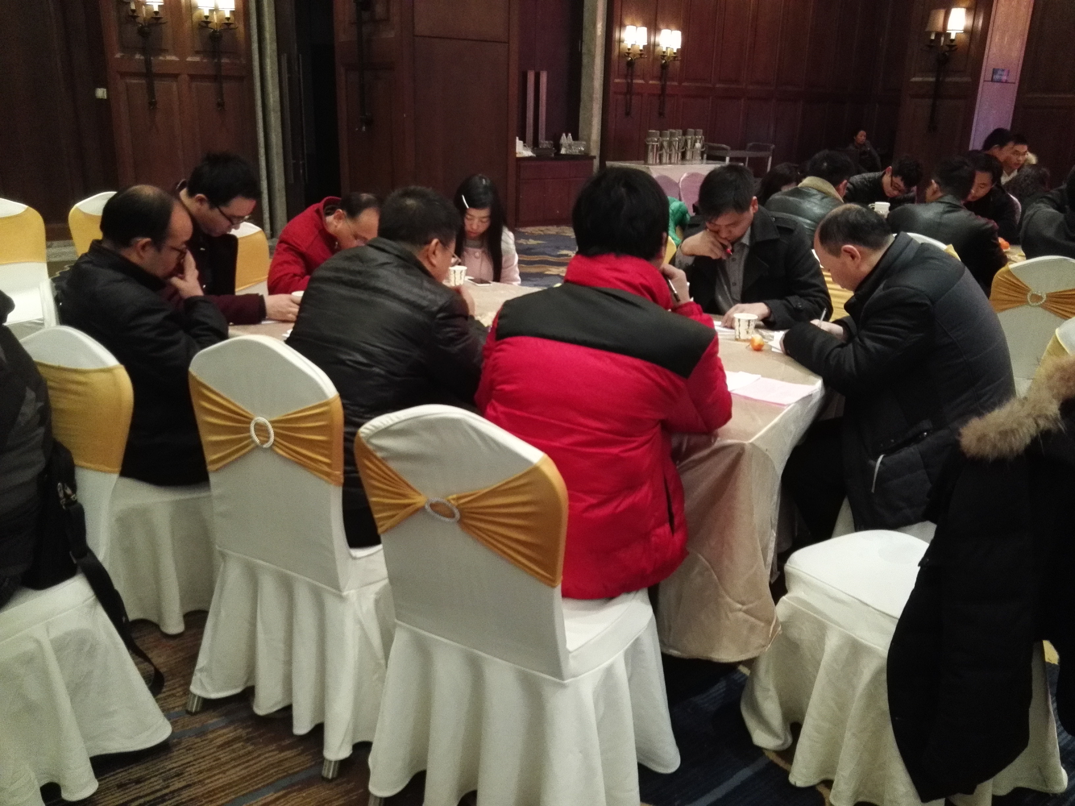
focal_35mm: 29
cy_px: 403
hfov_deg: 61.7
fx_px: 901
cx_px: 538
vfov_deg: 48.2
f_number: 2
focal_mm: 3.8
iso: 500
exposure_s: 1/25
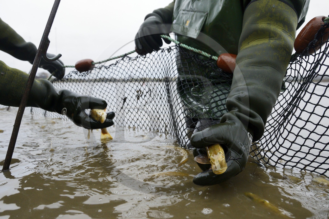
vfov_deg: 53.1
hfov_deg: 73.8
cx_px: 164
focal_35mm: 24
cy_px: 110
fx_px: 219
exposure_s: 1/200
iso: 1600
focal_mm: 24
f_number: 5.6
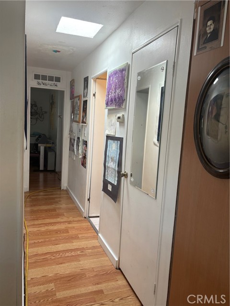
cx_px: 115
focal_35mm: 26
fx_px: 230
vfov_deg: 67.3
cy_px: 153
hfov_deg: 53.1
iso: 80
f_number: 1.6
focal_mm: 5.96
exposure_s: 1/60
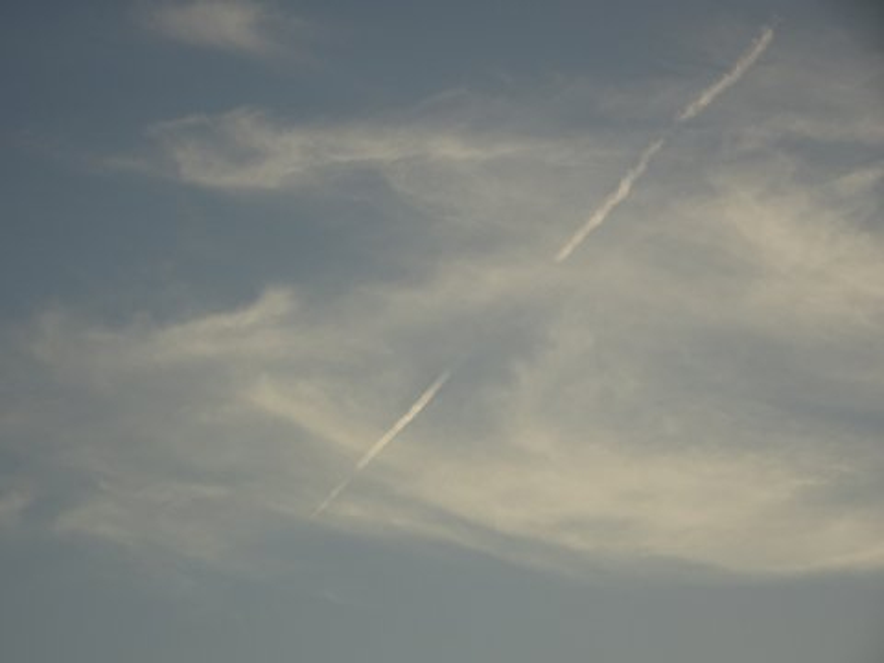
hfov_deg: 13.8
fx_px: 3652
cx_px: 442
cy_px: 332
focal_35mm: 143
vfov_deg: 10.4
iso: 80
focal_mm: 24.36
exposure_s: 1/500
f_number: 5.6
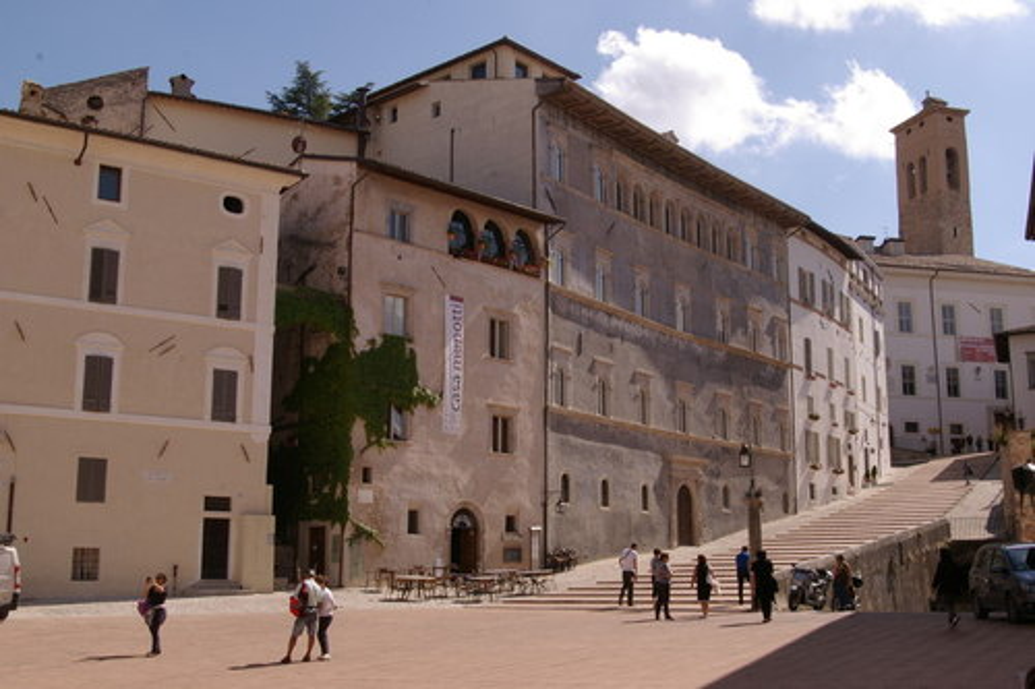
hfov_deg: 46.4
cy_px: 344
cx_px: 518
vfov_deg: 31.9
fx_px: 1207
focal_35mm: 42
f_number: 16
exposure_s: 1/125
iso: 200
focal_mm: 28
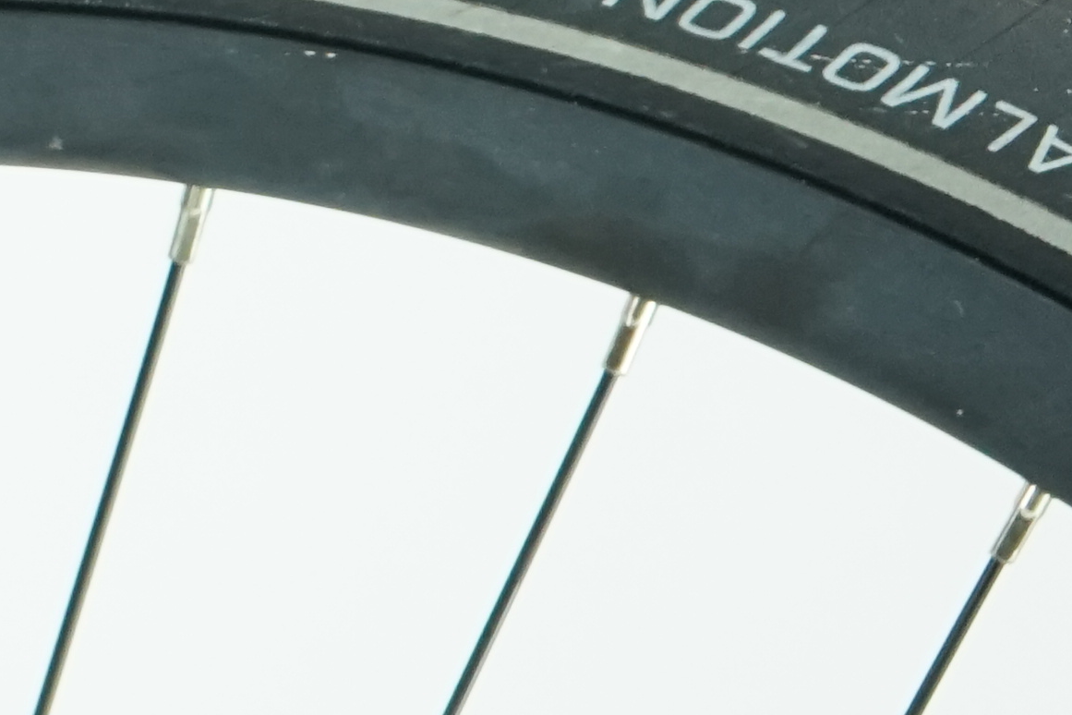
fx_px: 9230
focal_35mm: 310
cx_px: -1579
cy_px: -379
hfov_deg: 6.3
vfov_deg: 4.4
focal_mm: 60
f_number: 5
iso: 2000
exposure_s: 1/200
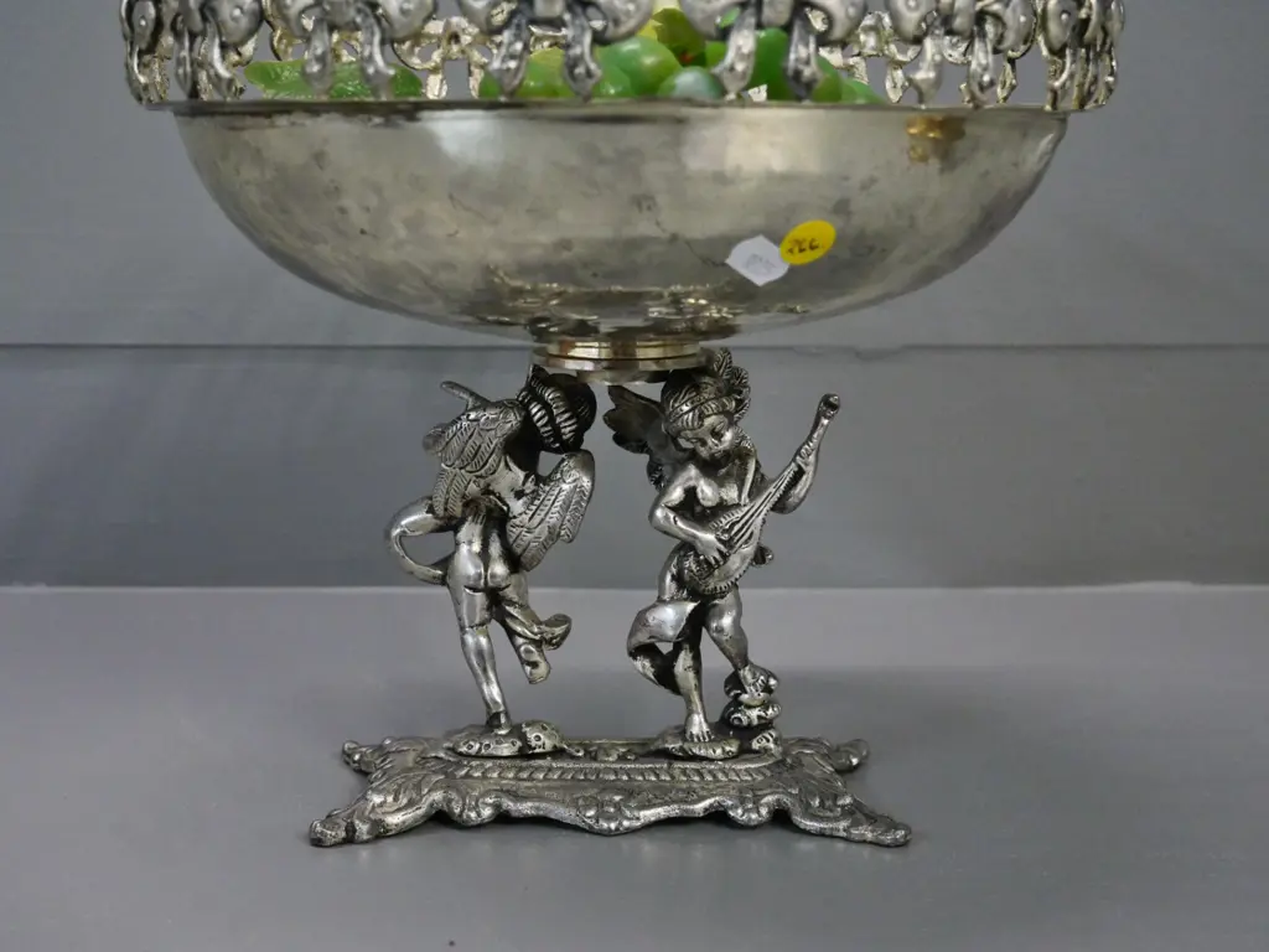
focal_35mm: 54
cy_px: 476
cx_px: 634
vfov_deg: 27.0
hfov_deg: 35.5
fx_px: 1980
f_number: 4.6
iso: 3200
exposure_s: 1/160
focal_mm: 27
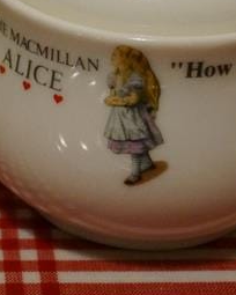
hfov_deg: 11.2
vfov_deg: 14.0
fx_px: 1191
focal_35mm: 136
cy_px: 50
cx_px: -24
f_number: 5
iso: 3200
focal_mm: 31
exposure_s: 1/125
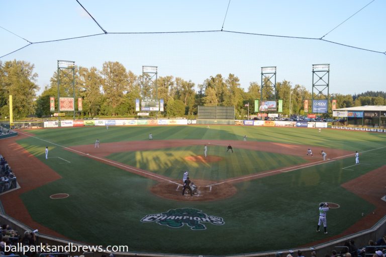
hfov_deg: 67.4
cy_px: 128
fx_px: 289
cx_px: 193
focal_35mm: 27
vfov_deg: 47.9
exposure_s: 1/125
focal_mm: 18
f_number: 5.6
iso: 160
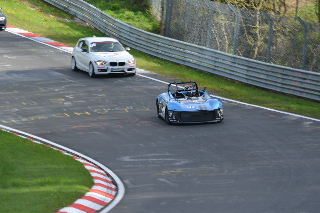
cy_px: 107
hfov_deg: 7.8
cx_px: 159
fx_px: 2351
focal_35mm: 265
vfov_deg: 5.2
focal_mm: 175
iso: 100
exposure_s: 1/60
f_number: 11
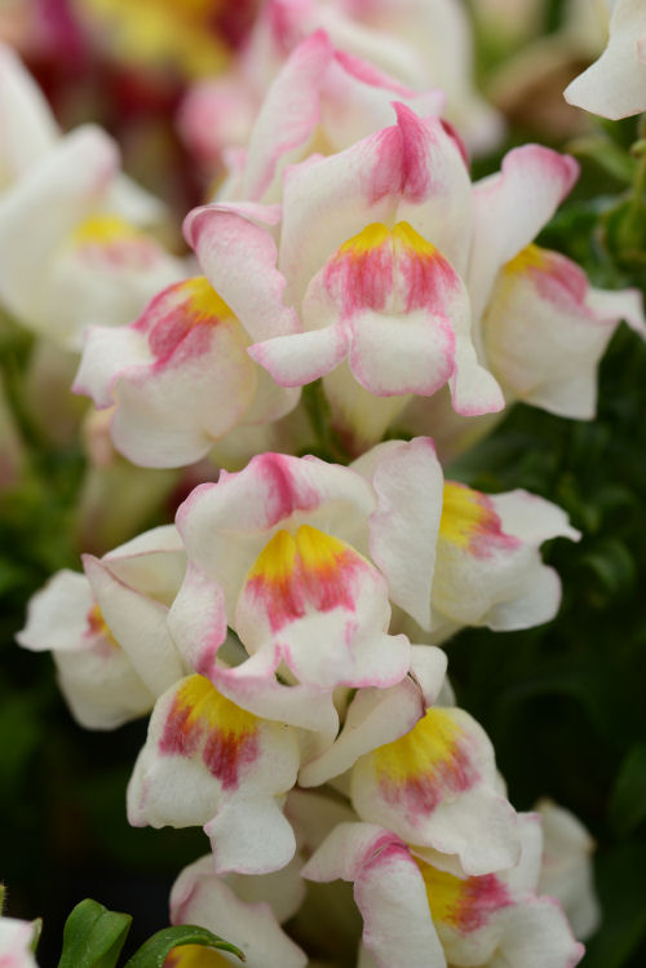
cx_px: 323
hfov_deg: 13.1
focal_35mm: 105
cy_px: 484
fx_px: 2823
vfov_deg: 19.4
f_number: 11
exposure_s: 1/160
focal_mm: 105
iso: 200
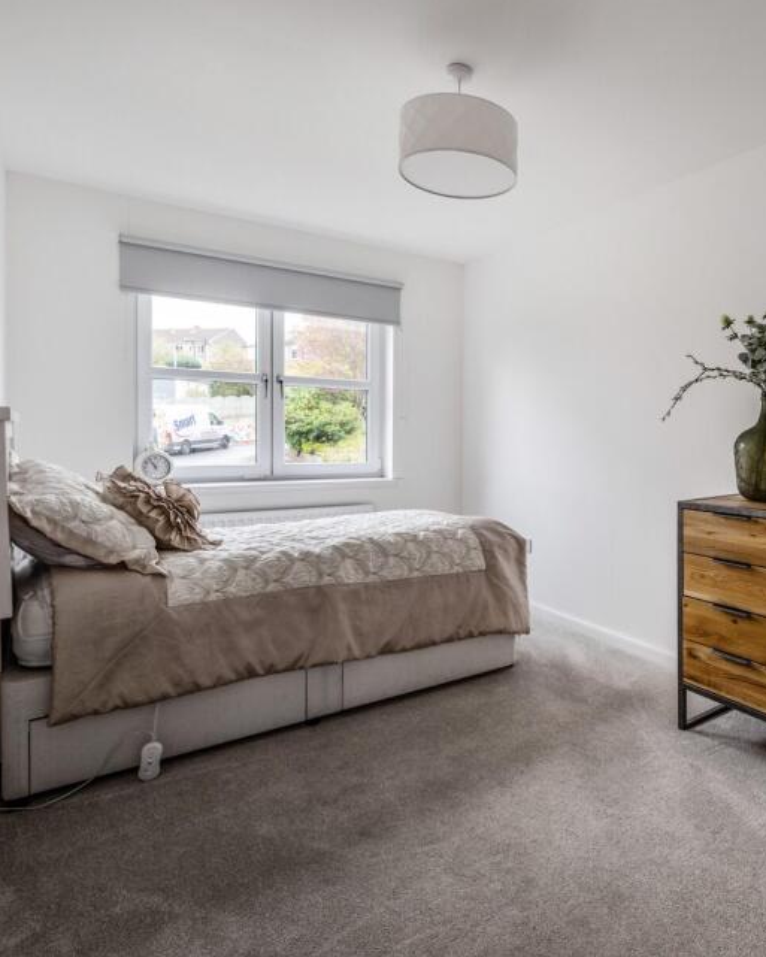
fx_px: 595
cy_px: 453
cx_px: 560
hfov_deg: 62.4
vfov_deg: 77.6
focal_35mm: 21
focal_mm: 14
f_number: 8
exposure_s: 1/20
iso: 640
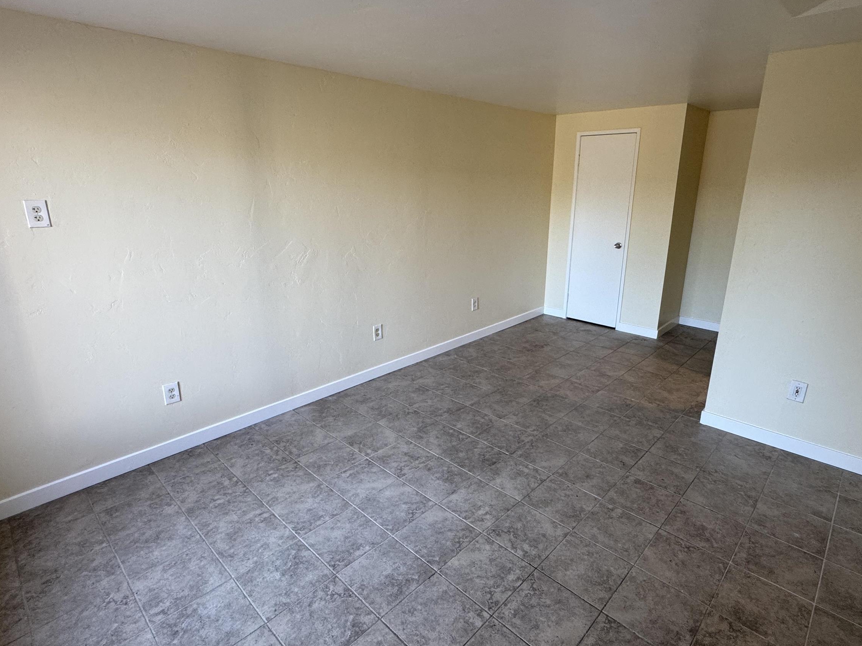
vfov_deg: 68.7
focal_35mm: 19
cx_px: 461
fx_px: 473
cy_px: 312
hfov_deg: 84.5
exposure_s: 1/120
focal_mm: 2.22
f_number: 2.2
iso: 160
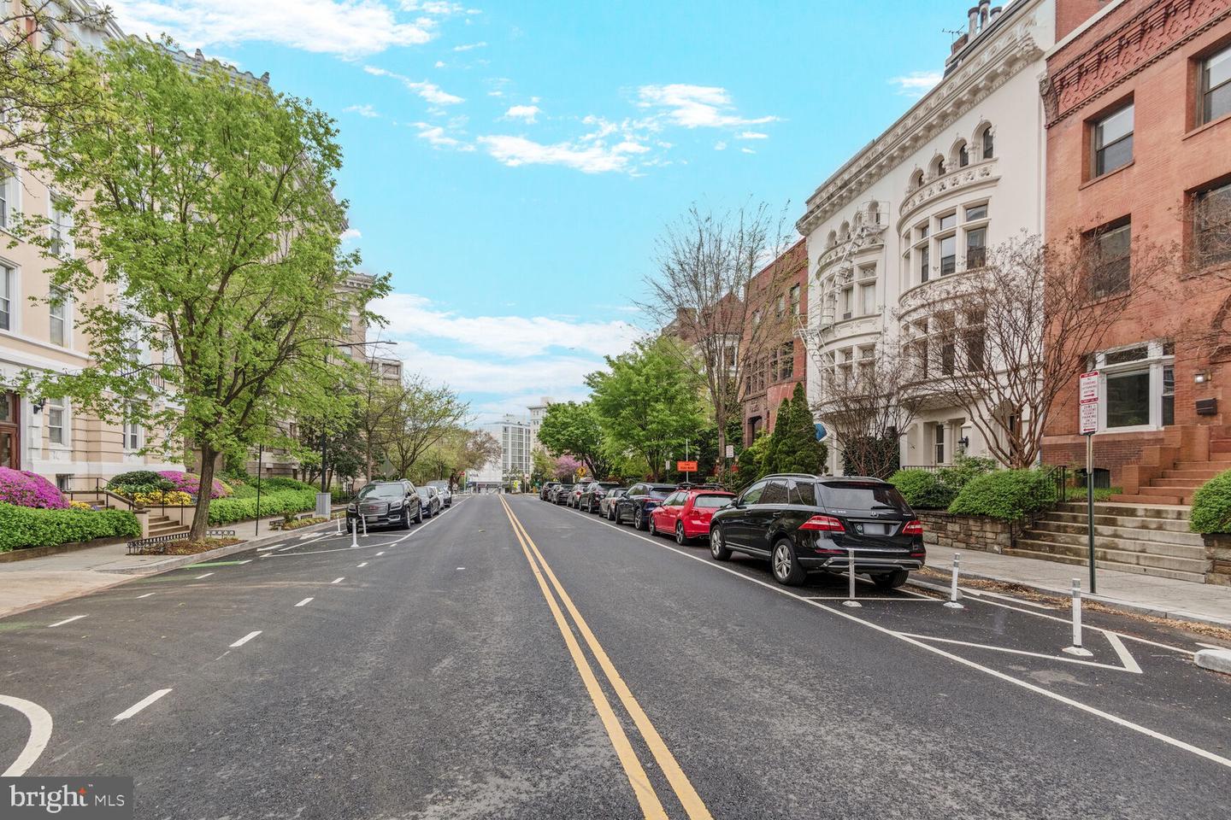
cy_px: 410
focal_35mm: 16
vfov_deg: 73.7
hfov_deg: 96.7
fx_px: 547
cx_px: 616
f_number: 8
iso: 400
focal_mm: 16
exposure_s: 1/320
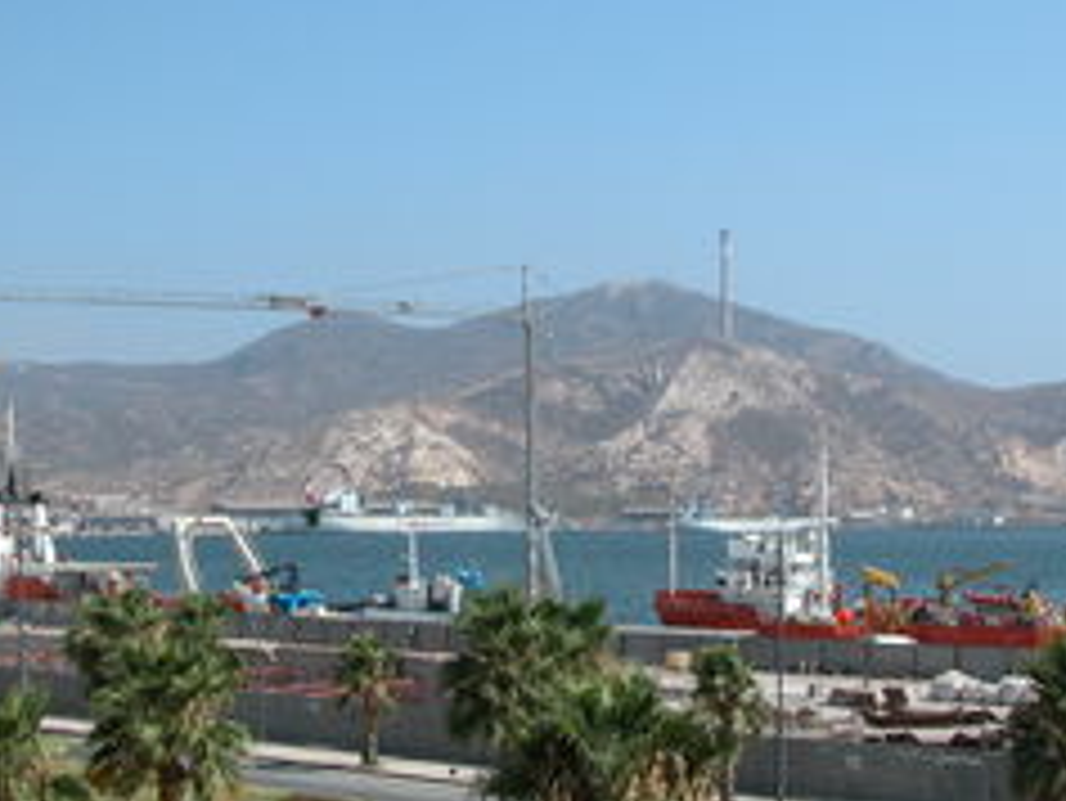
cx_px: 486
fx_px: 1818
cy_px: 436
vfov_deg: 24.8
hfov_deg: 32.7
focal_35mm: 59
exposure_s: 1/334
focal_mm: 8.9
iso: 100
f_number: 7.1
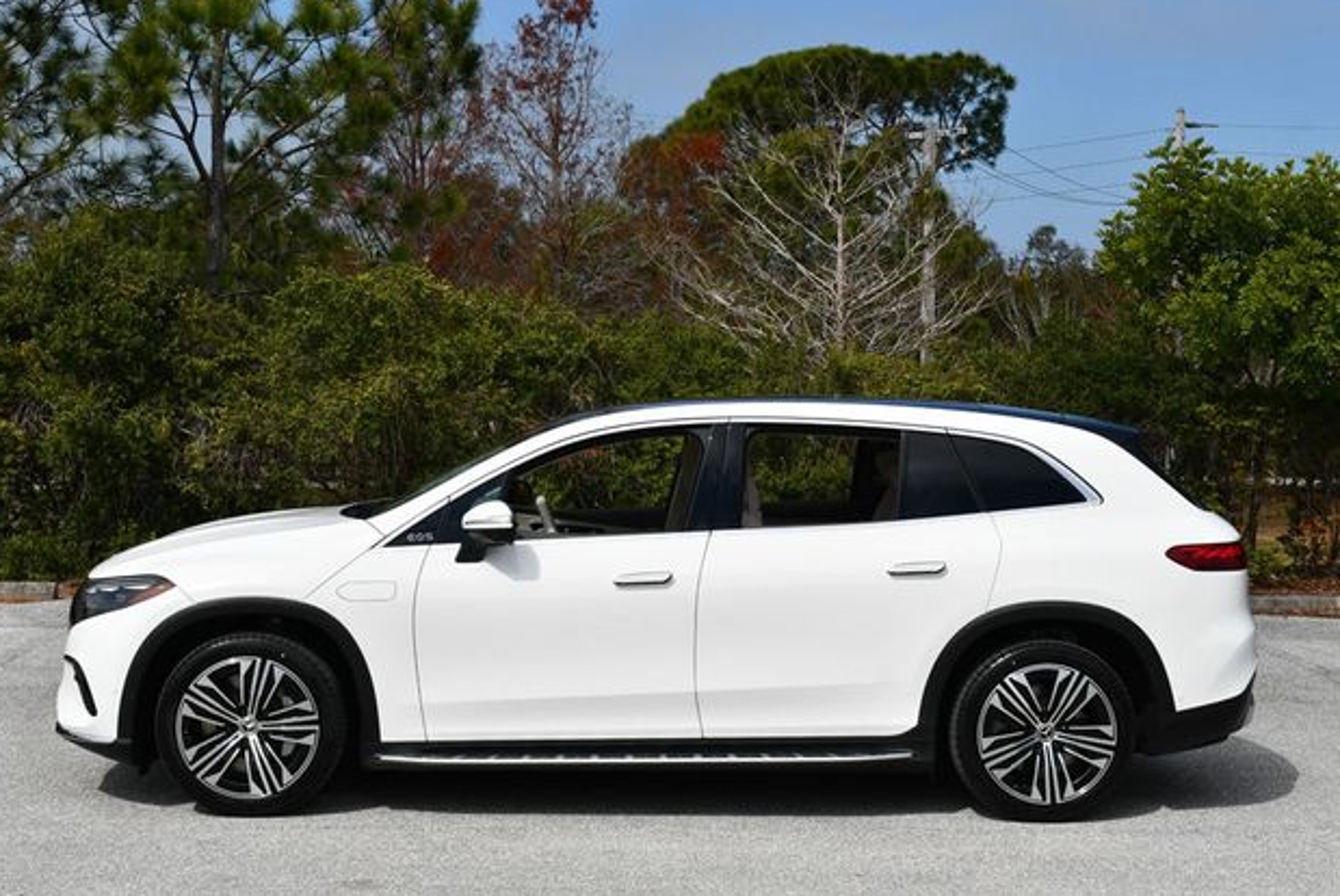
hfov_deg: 33.4
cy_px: 435
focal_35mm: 60
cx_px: 665
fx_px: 2235
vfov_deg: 22.7
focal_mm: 29
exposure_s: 1/320
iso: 100
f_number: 9
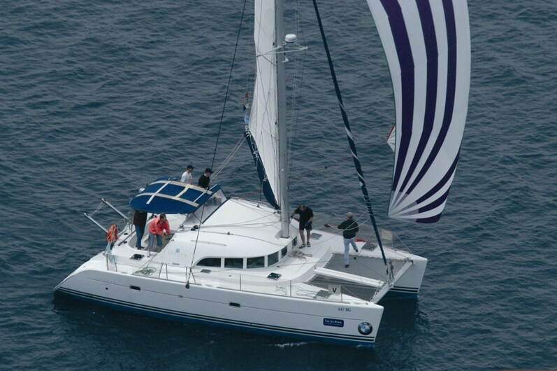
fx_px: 2783
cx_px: 278
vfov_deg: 7.6
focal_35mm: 180
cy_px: 186
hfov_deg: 11.4
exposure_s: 1/1250
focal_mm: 120
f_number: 10
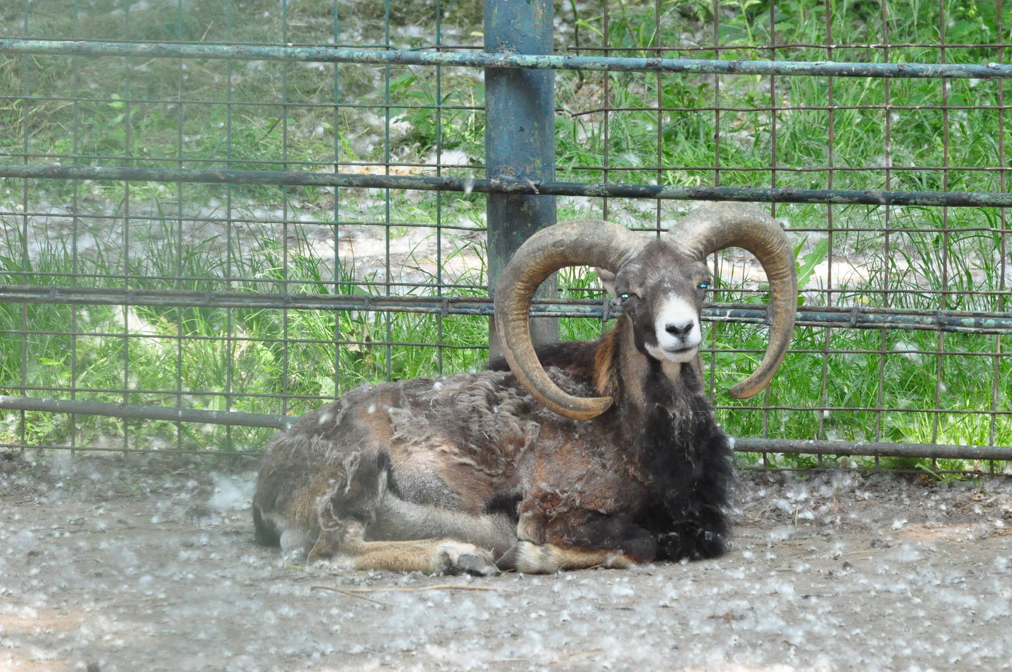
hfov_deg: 7.4
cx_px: 506
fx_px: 7792
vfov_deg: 4.9
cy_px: 336
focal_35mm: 278
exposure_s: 1/200
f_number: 14
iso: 3200
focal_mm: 185
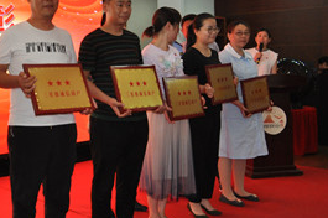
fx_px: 464
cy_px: 83
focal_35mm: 51
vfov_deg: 26.3
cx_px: 30
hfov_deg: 36.4
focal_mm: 18
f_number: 3.5
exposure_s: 1/125
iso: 800
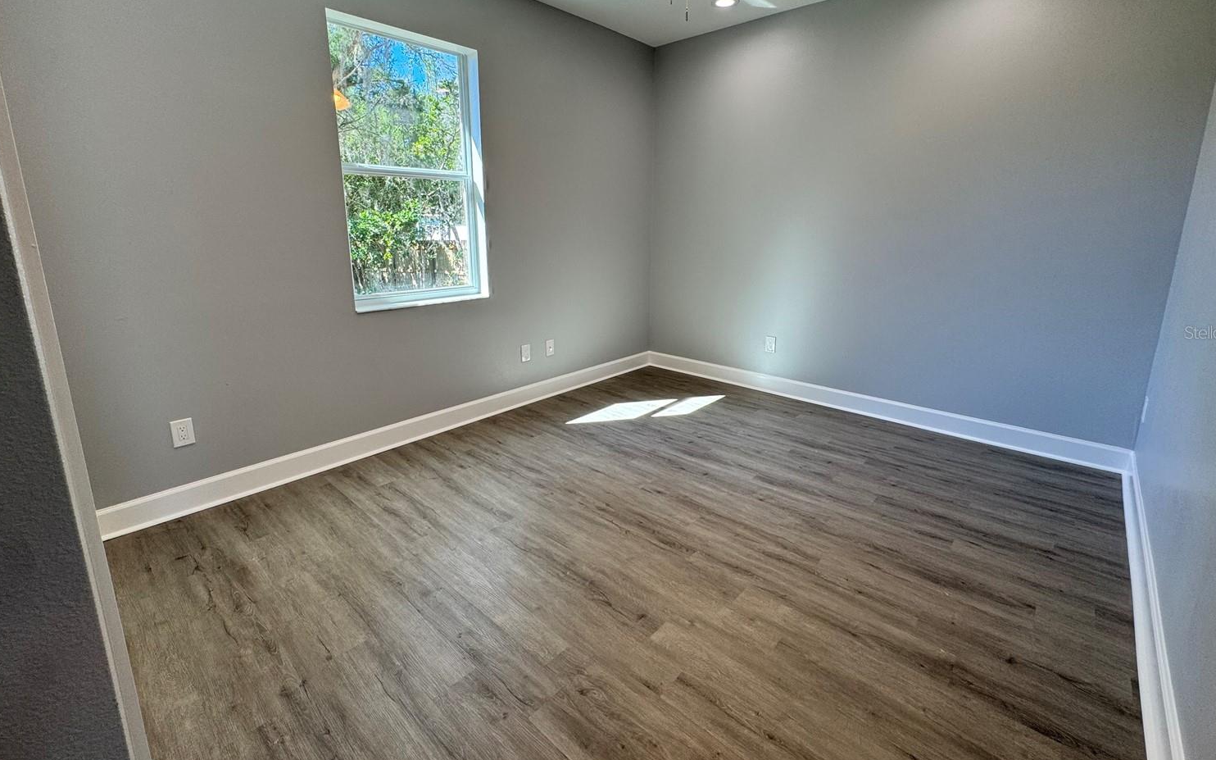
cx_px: 606
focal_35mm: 16
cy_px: 332
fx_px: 530
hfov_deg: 97.8
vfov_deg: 70.9
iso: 64
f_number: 2.2
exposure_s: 1/120
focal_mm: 2.22
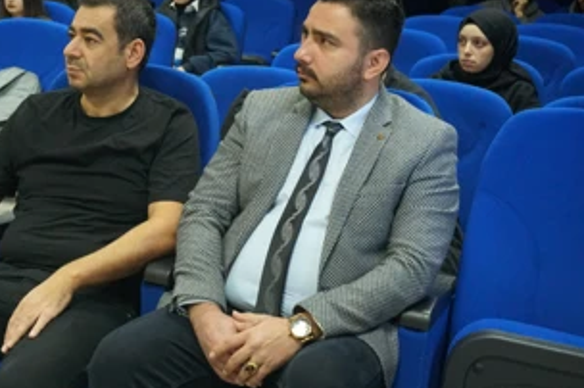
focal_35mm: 72
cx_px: 186
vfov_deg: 18.9
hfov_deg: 28.0
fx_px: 1162
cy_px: 168
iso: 6400
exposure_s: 1/100
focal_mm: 33
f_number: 5
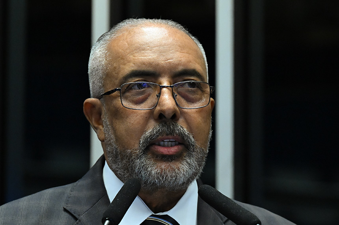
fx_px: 2181
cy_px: 112
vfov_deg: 5.9
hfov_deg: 8.9
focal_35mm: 232
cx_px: 170
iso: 5000
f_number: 5
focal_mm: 155
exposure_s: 1/125
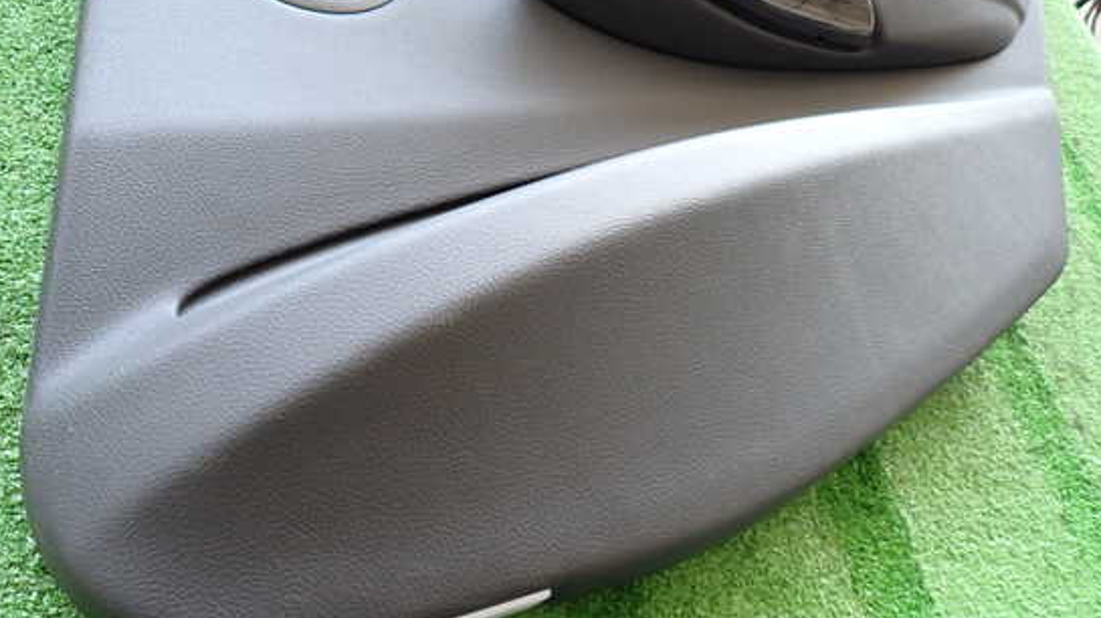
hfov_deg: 64.3
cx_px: 519
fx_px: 875
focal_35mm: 30
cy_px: 265
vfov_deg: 38.8
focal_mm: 4.5
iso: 200
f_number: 2
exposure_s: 1/50
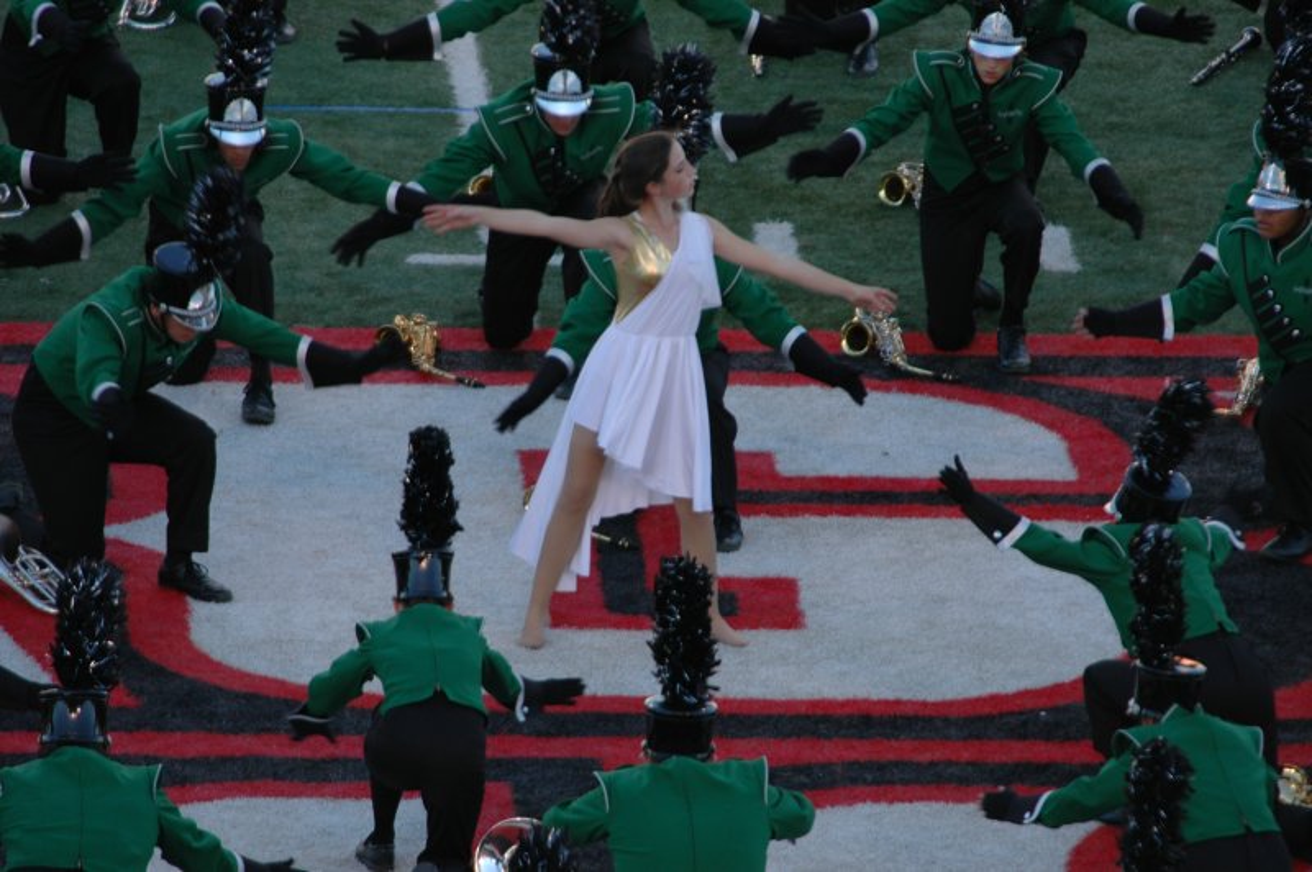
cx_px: 656
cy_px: 436
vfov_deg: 2.4
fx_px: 20756
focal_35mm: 570
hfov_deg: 3.6
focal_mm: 380
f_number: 5.6
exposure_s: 1/200
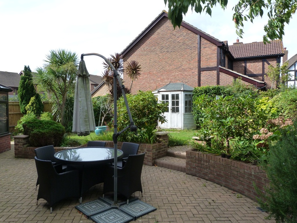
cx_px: 148
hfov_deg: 69.4
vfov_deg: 54.9
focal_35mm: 25
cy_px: 112
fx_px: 214
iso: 125
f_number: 4.5
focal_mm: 4.5
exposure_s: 1/200
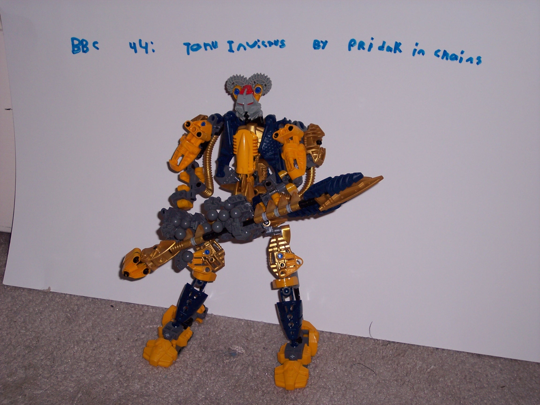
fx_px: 1217
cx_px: 270
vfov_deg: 18.9
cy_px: 202
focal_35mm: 78
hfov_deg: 25.0
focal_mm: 16
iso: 100
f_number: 4
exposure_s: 1/90
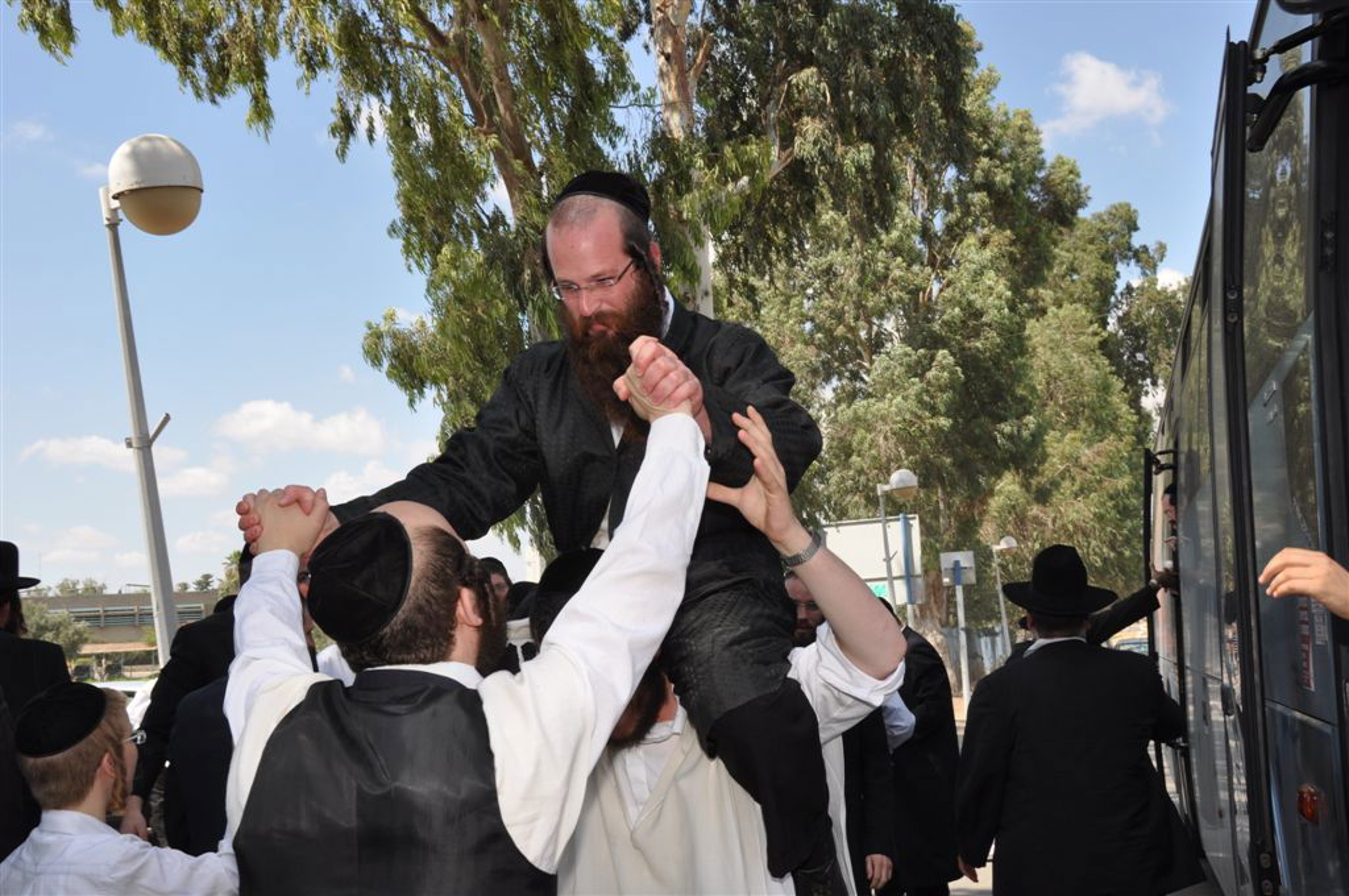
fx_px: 1347
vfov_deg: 36.8
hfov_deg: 53.2
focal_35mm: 36
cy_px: 448
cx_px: 674
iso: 200
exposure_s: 1/200
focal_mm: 24
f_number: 13
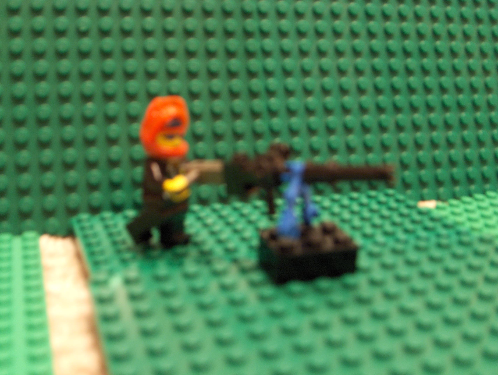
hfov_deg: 42.9
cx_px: 249
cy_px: 188
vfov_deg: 32.9
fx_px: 634
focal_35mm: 44
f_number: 2.9
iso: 100
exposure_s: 2.24
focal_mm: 9
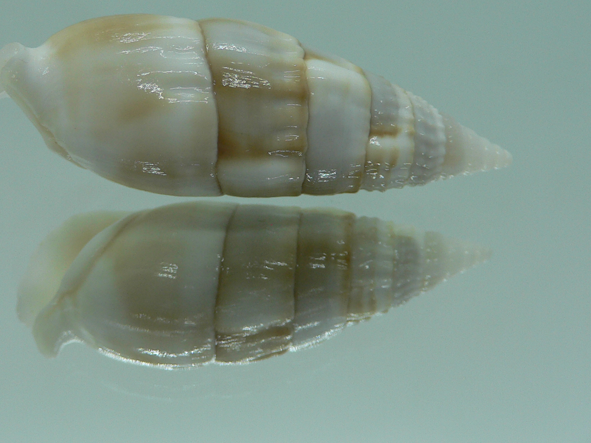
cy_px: 165
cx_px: 226
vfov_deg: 30.1
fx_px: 820
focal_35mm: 48
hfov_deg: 39.4
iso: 80
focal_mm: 4.6
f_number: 2.8
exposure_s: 1/60
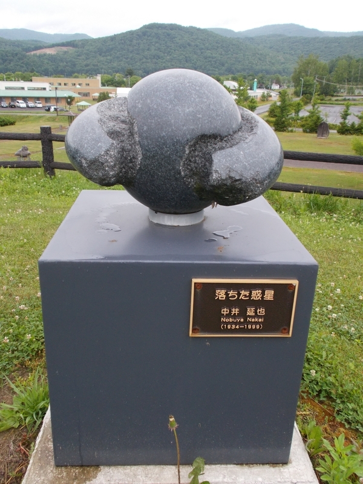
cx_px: 182
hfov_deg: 41.8
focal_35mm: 34
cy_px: 242
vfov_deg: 54.0
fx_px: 475
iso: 220
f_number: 3.6
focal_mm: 6
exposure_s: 1/250
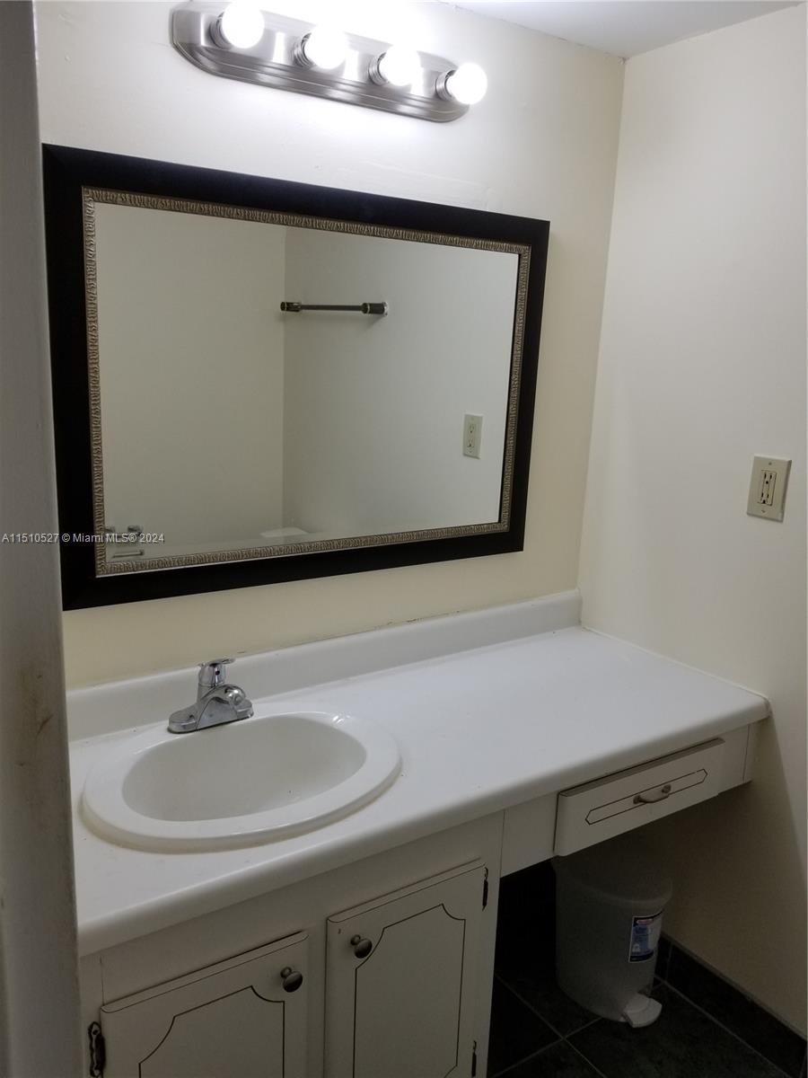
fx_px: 809
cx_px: 404
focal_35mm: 26
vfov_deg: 67.3
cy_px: 539
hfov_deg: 53.1
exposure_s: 1/154
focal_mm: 4.3
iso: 50
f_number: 1.7
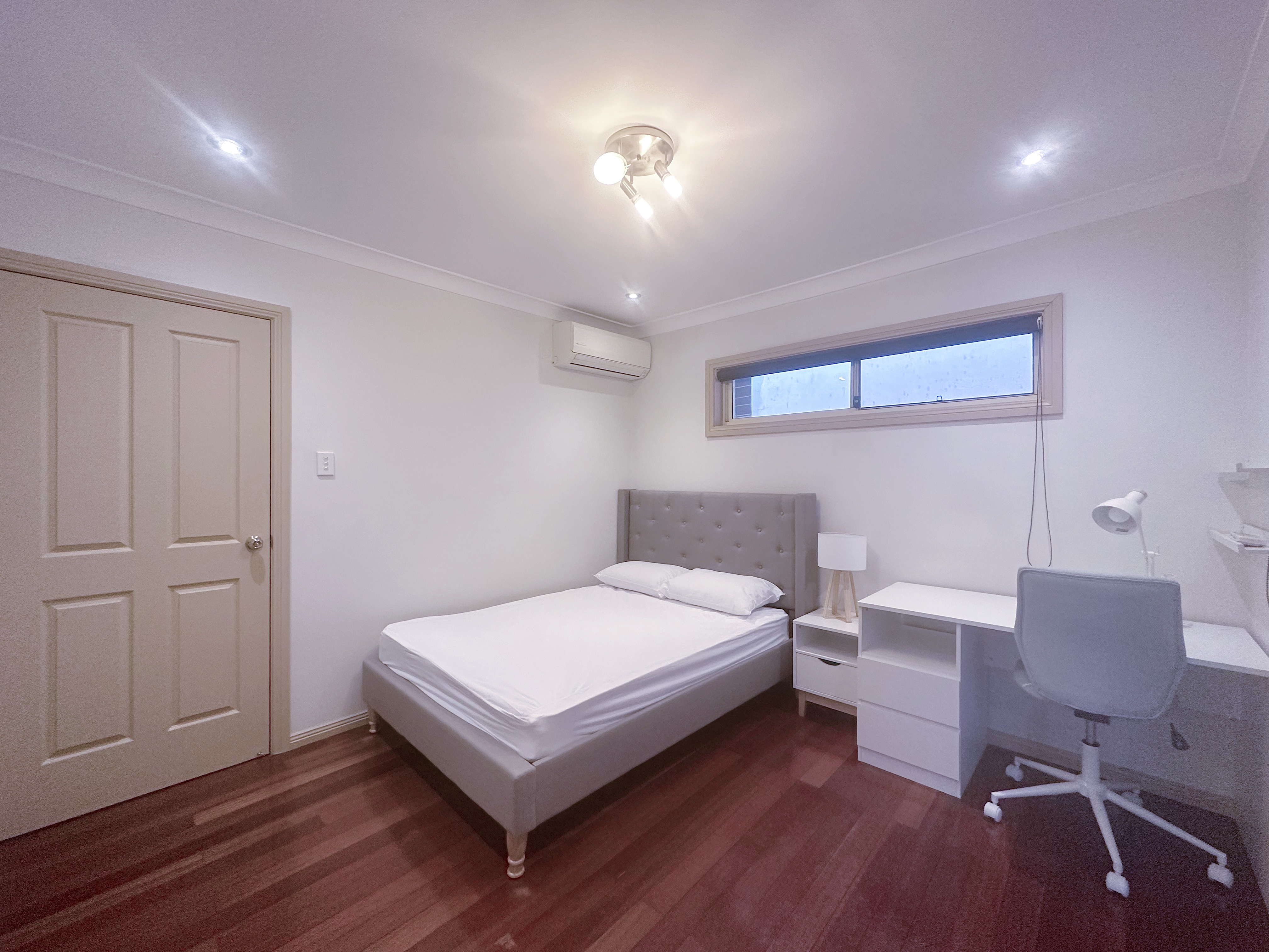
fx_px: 513
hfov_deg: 102.1
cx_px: 634
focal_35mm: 14
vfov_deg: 85.7
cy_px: 476
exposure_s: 1/100
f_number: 2.2
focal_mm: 2.22
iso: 200
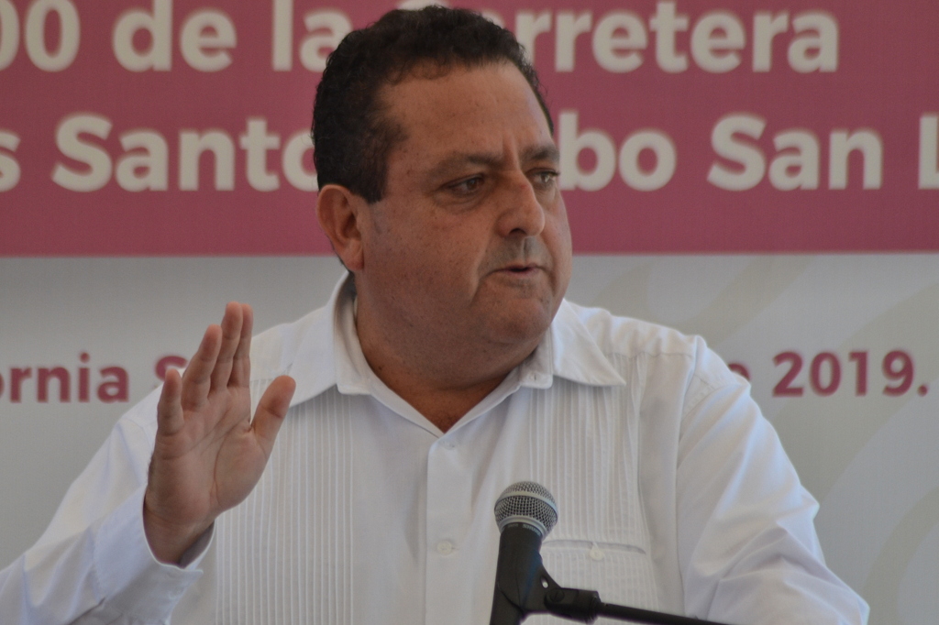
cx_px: 470
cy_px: 312
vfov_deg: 3.7
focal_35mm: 375
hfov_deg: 5.5
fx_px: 9778
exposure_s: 1/800
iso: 400
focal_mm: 250
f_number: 5
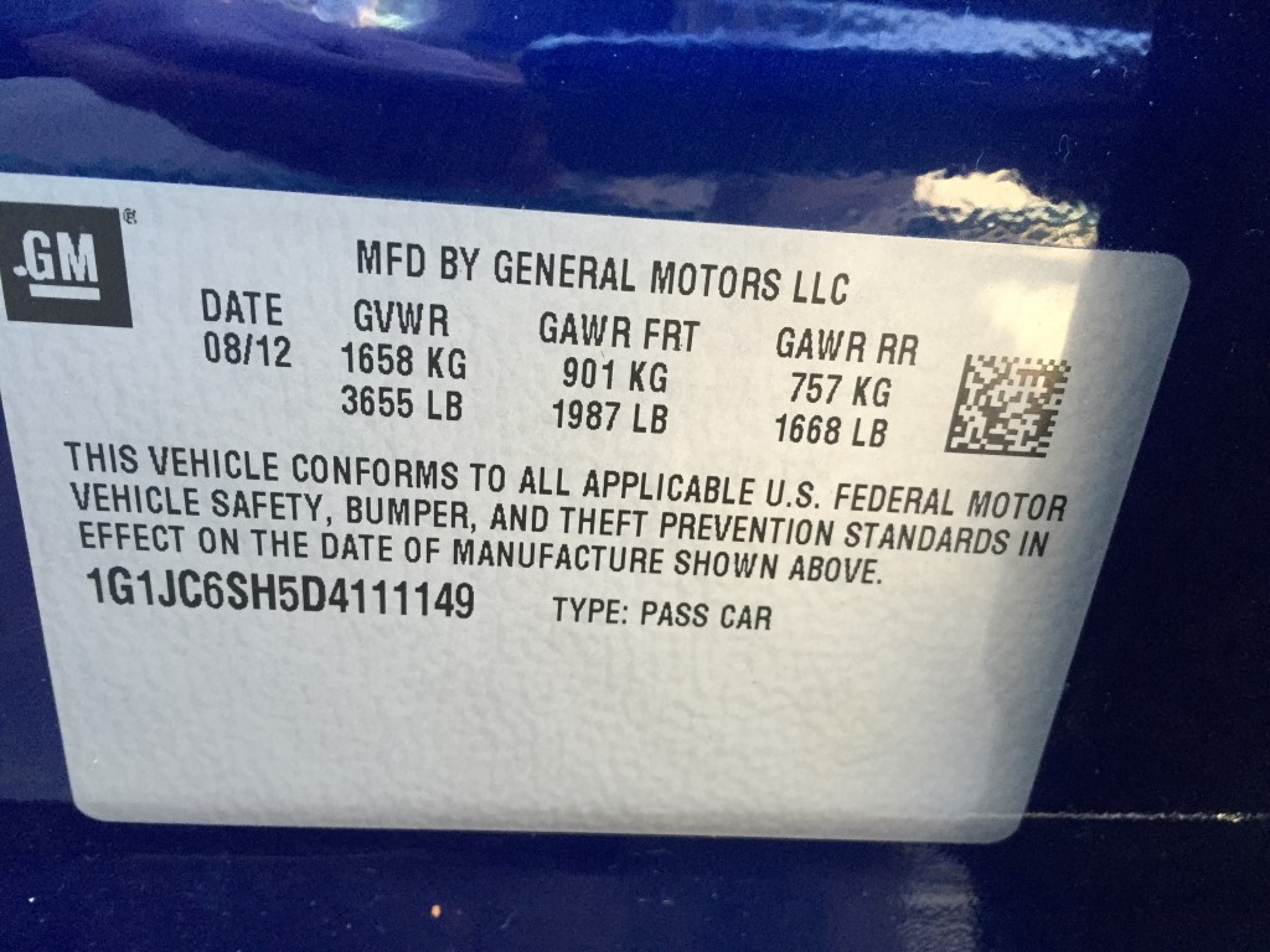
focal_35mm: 29
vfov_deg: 48.2
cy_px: 476
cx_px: 635
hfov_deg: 61.7
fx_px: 1064
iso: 50
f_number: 2.2
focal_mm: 4.15
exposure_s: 1/30
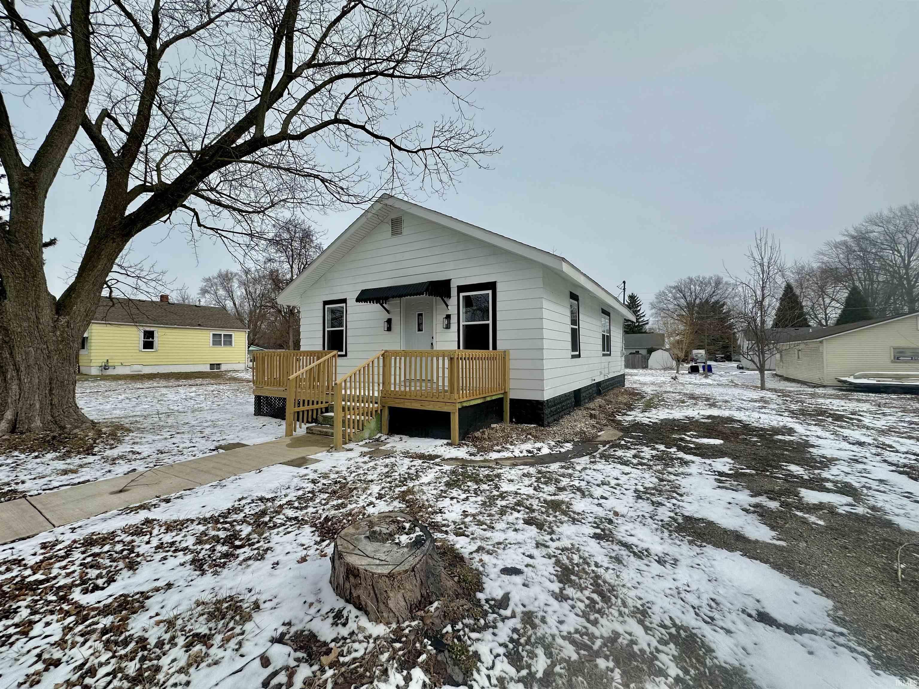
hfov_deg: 102.1
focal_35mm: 14
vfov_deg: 85.7
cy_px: 344
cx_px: 460
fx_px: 372
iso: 50
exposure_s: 1/2882
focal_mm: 2.22
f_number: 2.2
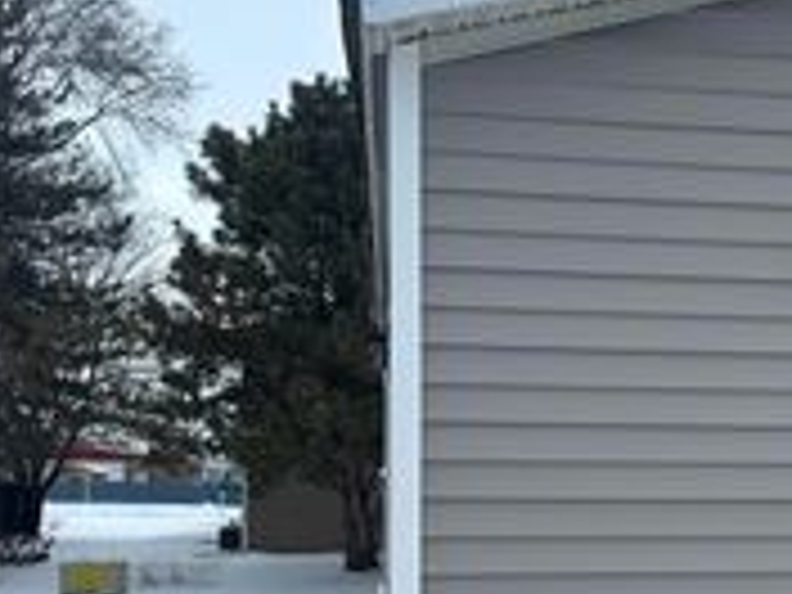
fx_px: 1556
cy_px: 511
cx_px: 742
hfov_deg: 27.3
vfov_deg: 21.2
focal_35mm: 68
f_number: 1.78
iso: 80
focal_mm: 6.86
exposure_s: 1/1393
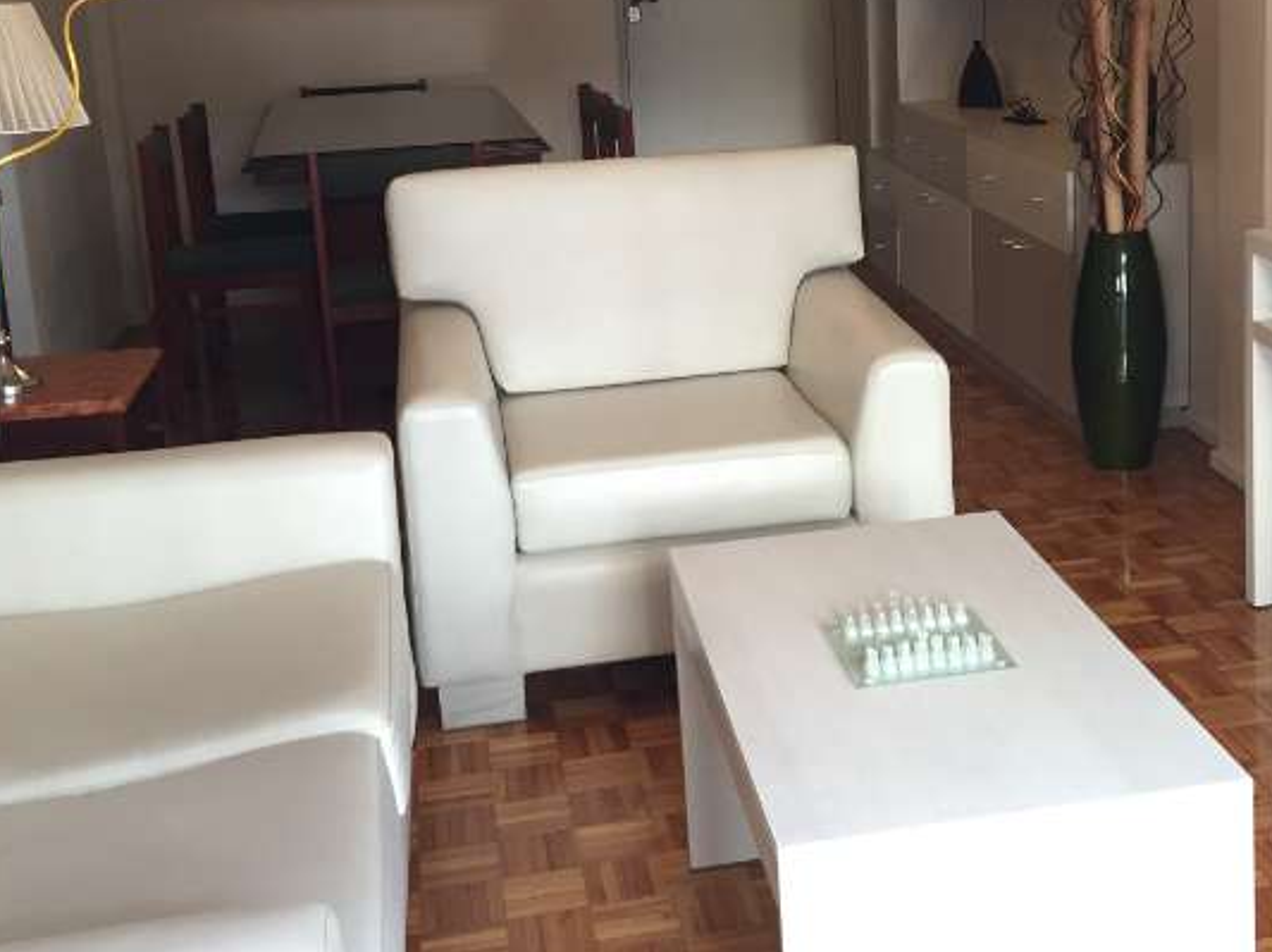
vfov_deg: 29.4
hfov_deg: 38.6
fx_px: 1799
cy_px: 292
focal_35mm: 49
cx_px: 819
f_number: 2.2
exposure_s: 1/33
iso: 50
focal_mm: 4.15
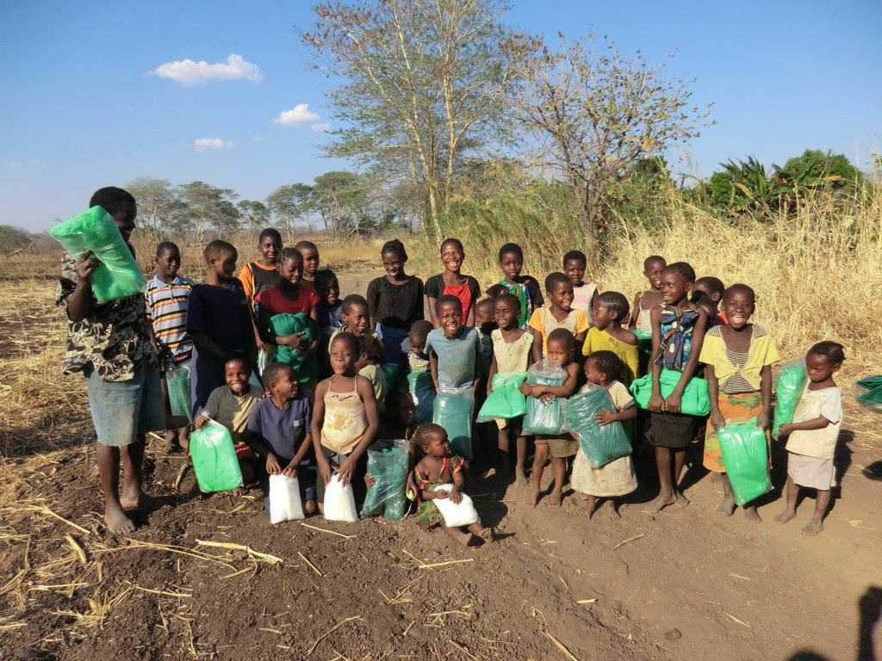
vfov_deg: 56.8
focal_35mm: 24
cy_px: 330
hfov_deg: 71.6
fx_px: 612
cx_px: 441
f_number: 3.2
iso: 80
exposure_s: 1/1000
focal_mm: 4.3
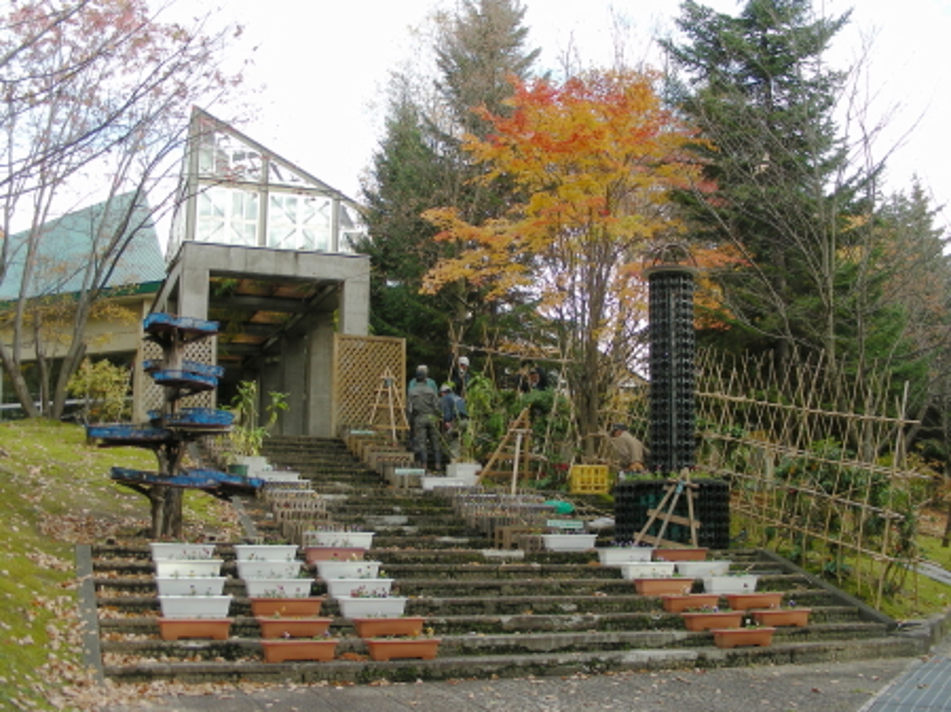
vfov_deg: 35.1
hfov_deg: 45.8
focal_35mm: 41
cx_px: 476
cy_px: 356
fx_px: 1126
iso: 50
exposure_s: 1/56.2
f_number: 3.5
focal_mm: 6.8
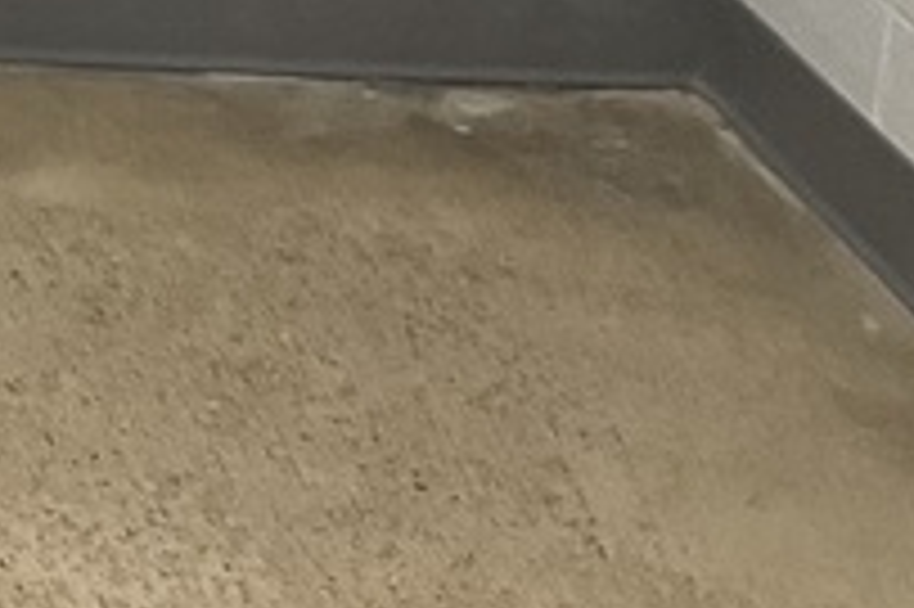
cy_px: -806
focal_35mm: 152
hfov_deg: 11.7
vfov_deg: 8.3
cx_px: -1058
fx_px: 3856
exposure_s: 1/60
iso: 125
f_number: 1.8
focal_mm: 3
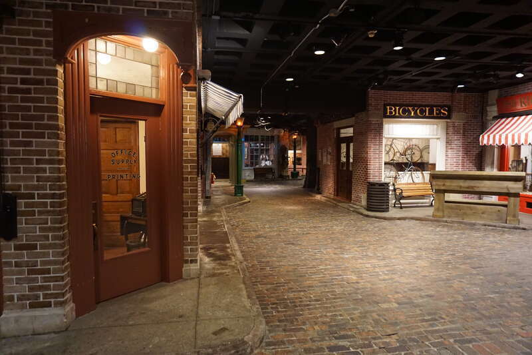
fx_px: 355
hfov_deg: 73.8
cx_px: 266
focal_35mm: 24
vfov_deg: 53.1
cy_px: 178
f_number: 3.5
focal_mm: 16
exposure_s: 1/50
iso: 3200
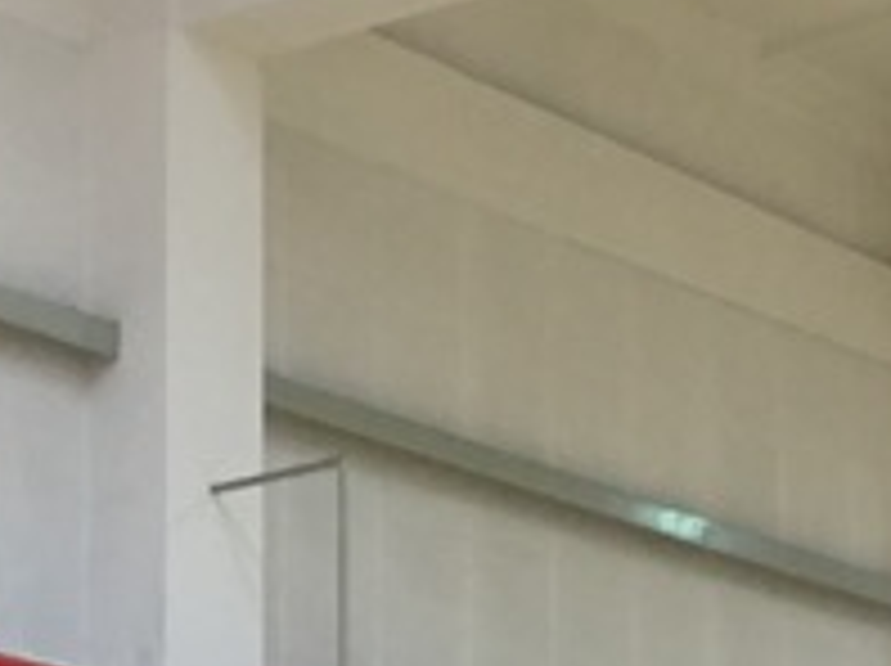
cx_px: 1048
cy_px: 819
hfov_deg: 11.1
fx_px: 4525
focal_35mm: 176
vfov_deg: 8.3
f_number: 2.2
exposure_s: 1/33
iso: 125
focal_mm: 4.15
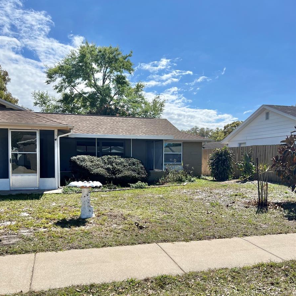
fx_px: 300
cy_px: 168
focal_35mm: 31
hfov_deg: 52.5
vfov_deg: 52.4
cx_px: 147
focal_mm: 5.7
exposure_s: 1/7463
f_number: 1.5
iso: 50
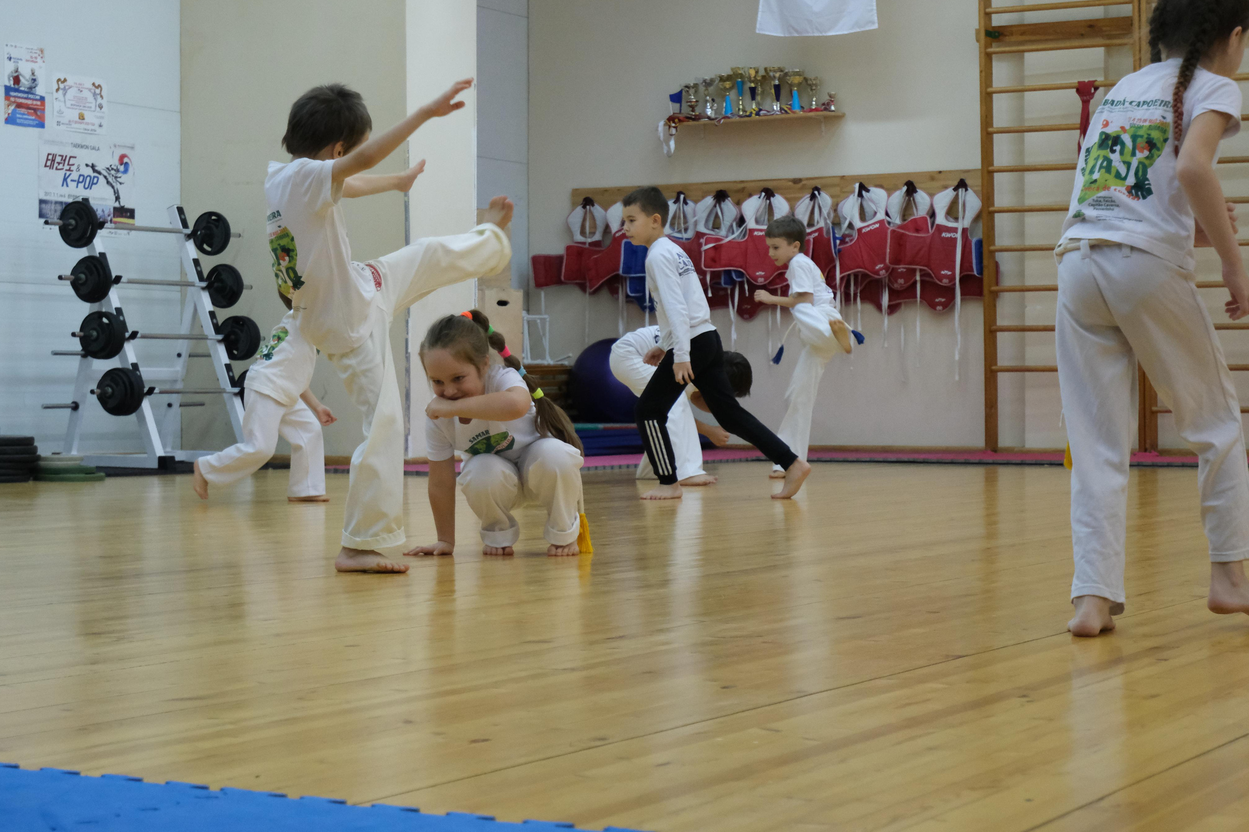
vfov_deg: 19.7
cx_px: 629
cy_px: 419
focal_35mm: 69
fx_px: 2394
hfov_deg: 29.2
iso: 6400
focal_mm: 45
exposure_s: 1/320
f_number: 5.6
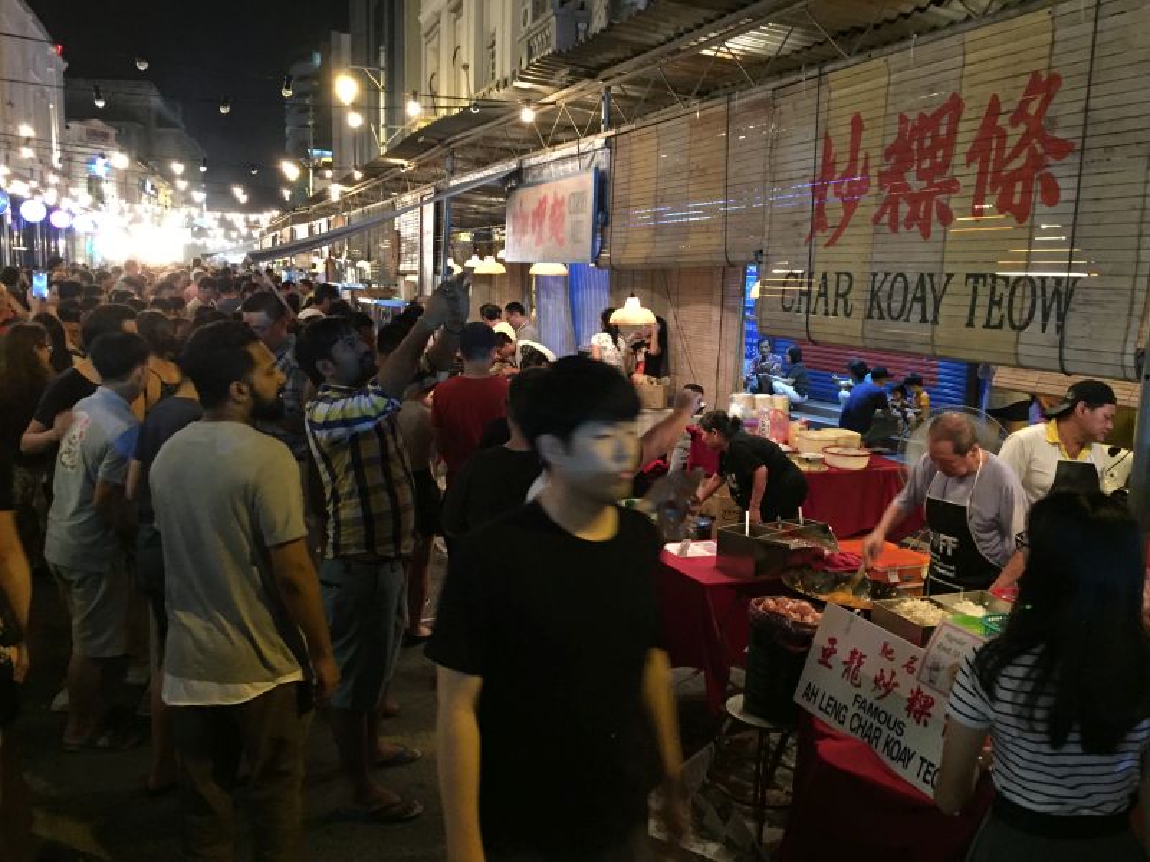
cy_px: 431
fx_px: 963
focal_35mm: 29
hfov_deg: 61.7
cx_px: 575
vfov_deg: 48.2
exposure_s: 1/17
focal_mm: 4.15
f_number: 2.2
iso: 500
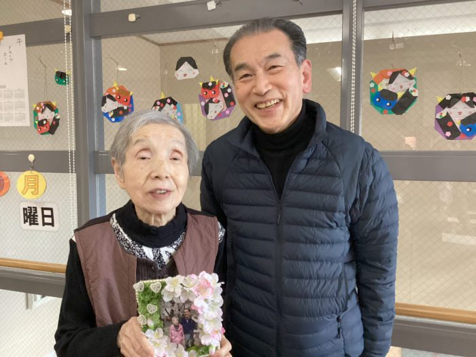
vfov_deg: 45.4
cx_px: 238
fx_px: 426
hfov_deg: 58.4
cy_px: 178
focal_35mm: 31
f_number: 2.4
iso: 320
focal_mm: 3.3
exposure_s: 1/60
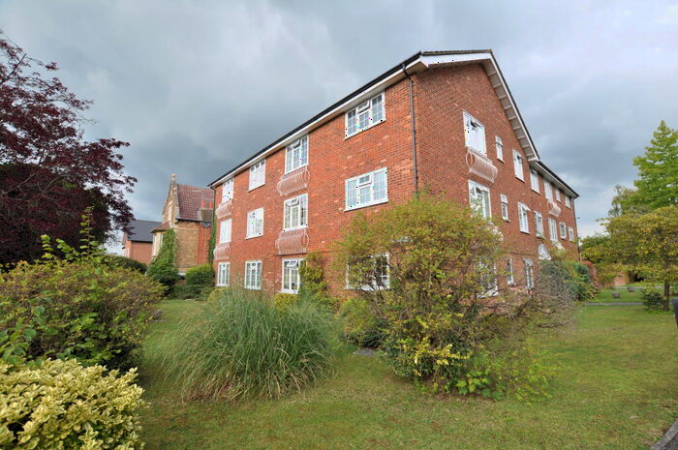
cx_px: 339
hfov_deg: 100.5
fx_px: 282
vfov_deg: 77.2
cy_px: 225
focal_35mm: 15
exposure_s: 1/160
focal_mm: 10
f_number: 5
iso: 200
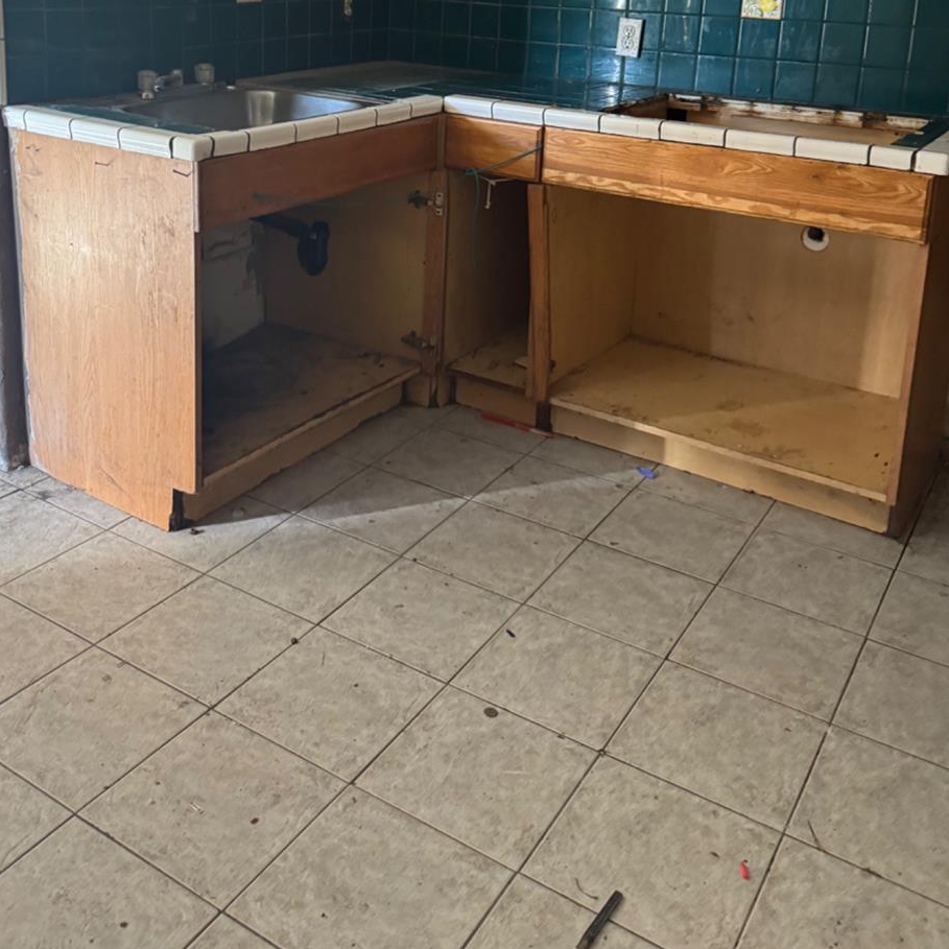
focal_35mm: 35
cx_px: 385
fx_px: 1086
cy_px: 174
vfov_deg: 44.6
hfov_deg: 47.0
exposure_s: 1/60
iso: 500
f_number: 1.78
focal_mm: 6.76
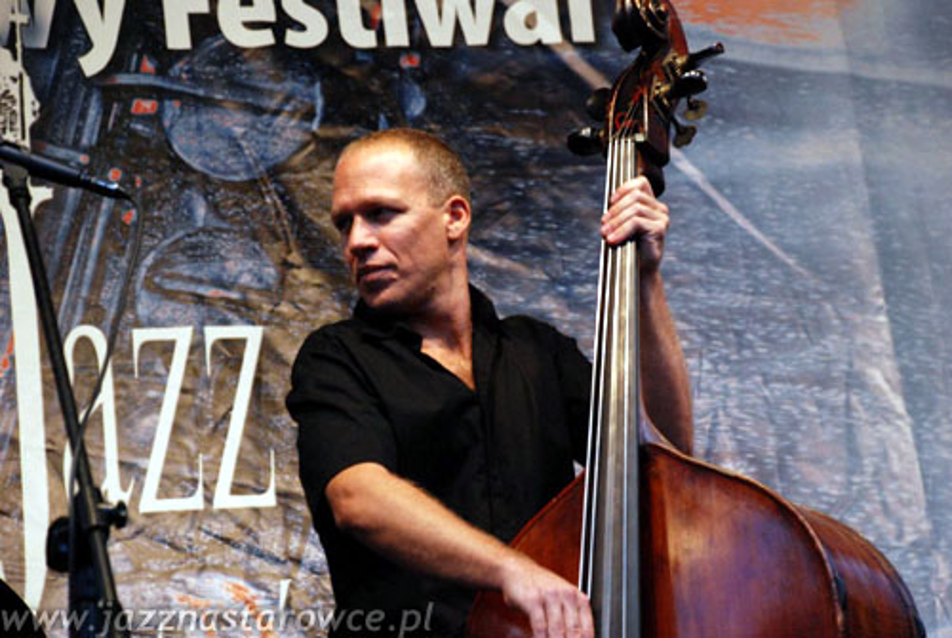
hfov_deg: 16.0
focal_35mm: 128
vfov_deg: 10.8
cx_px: 476
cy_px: 319
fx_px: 3377
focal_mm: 85
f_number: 5.6
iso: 1250
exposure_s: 1/60
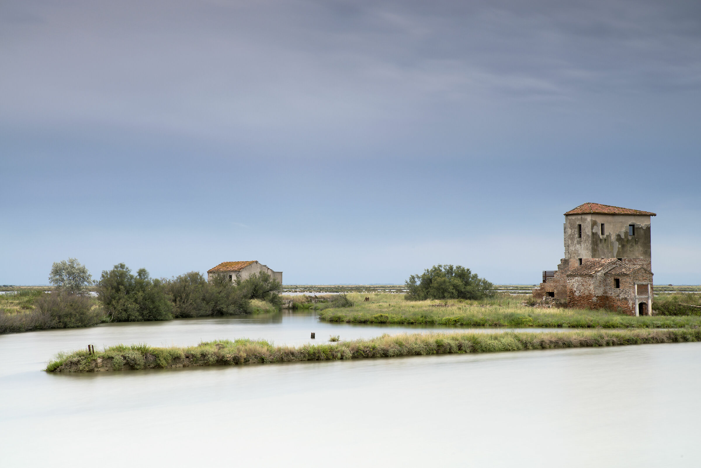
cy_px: 234
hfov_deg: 30.9
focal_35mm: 65
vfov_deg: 20.9
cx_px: 350
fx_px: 1266
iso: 100
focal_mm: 65
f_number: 20
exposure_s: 20
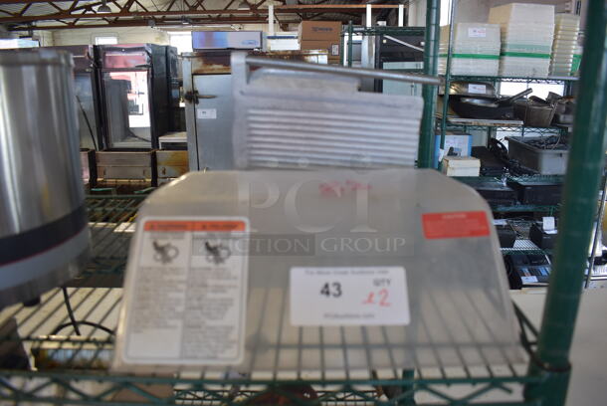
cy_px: 203
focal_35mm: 27
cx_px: 304
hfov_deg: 67.3
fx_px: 456
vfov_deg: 48.0
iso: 400
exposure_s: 1/50
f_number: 4.5
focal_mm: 18
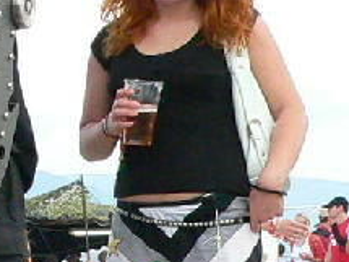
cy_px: 519
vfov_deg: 5.8
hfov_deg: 7.6
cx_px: -360
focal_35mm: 248
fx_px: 2499
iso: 400
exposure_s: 1/320
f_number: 4.6
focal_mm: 8.7
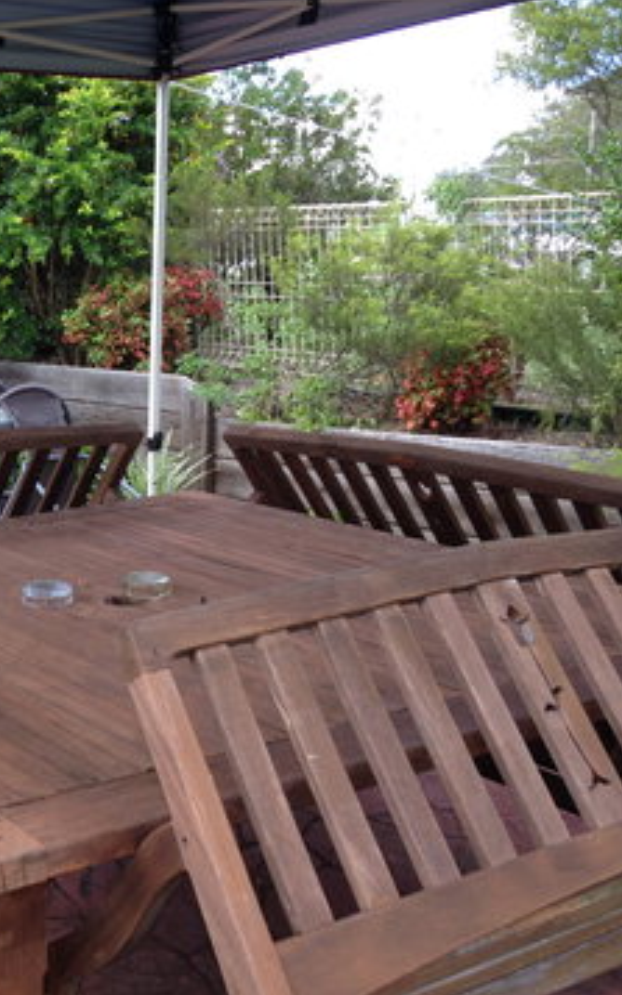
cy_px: 496
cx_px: 0
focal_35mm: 47
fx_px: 1275
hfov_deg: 26.0
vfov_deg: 42.7
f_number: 2.4
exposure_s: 1/142
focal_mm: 4.12
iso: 50
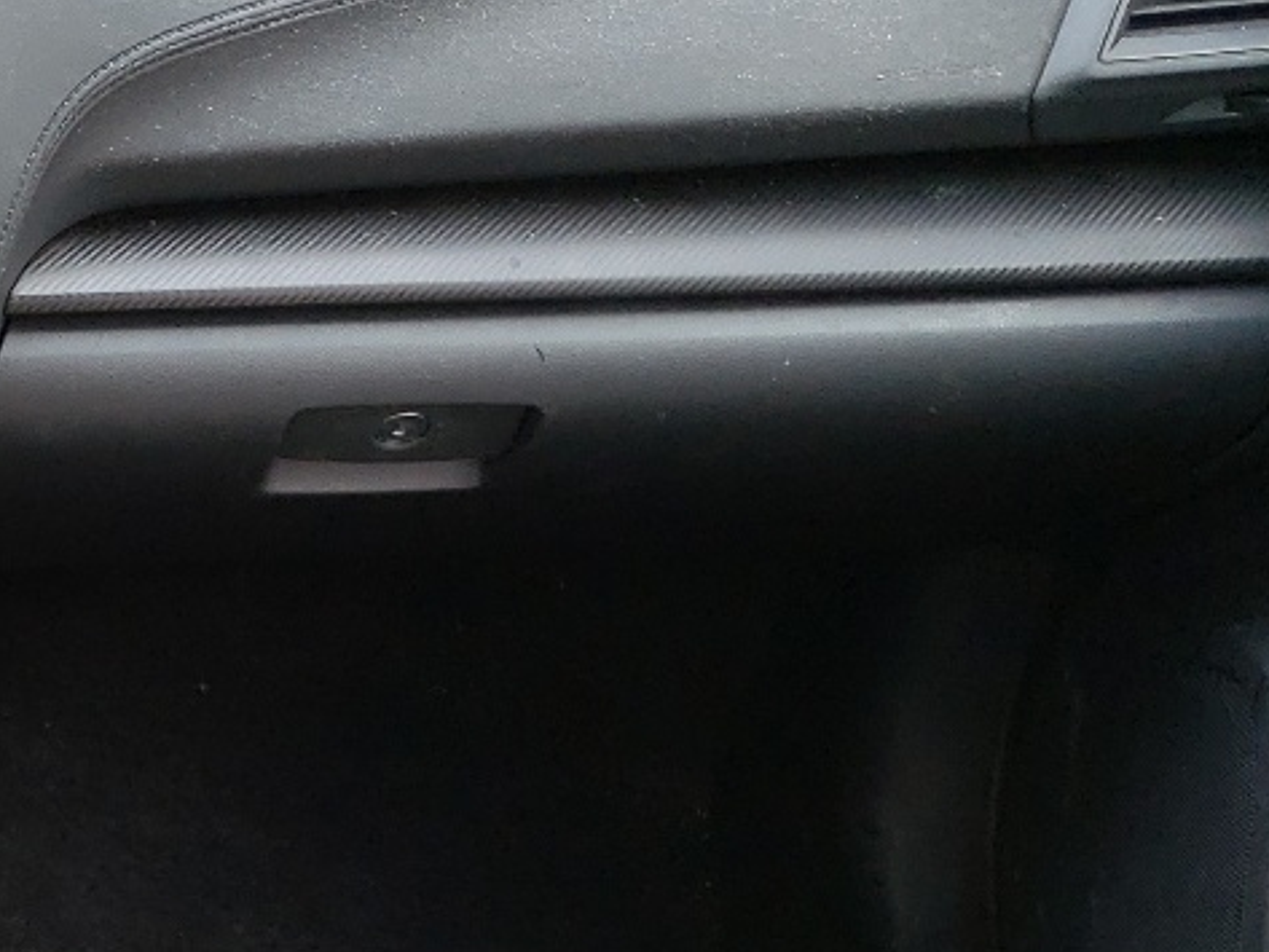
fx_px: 3227
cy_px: 1003
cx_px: -604
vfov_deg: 16.4
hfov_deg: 19.5
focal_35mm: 88
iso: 50
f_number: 1.5
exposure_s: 1/161
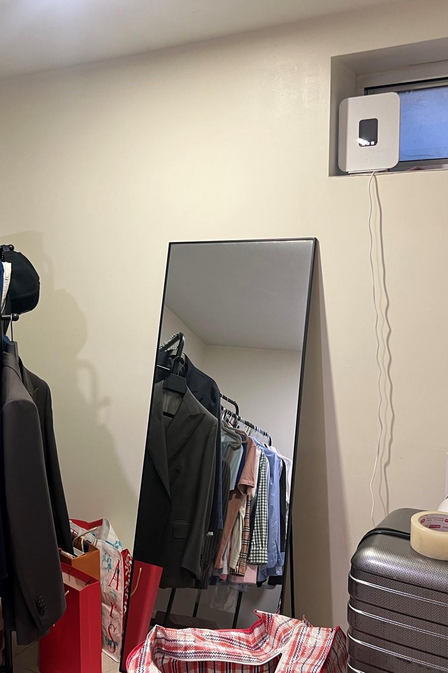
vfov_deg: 51.9
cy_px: 333
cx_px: 145
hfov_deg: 35.6
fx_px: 691
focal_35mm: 37
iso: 125
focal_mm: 5.7
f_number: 1.5
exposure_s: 1/60
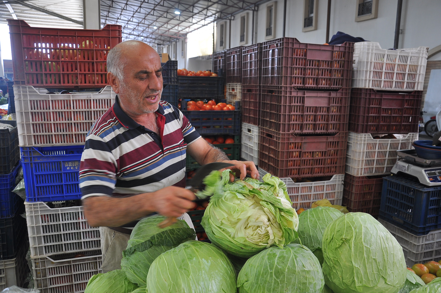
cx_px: 220
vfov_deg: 41.6
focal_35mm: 32
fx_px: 385
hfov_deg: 59.6
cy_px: 146
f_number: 3.8
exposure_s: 1/30
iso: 200
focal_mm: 21
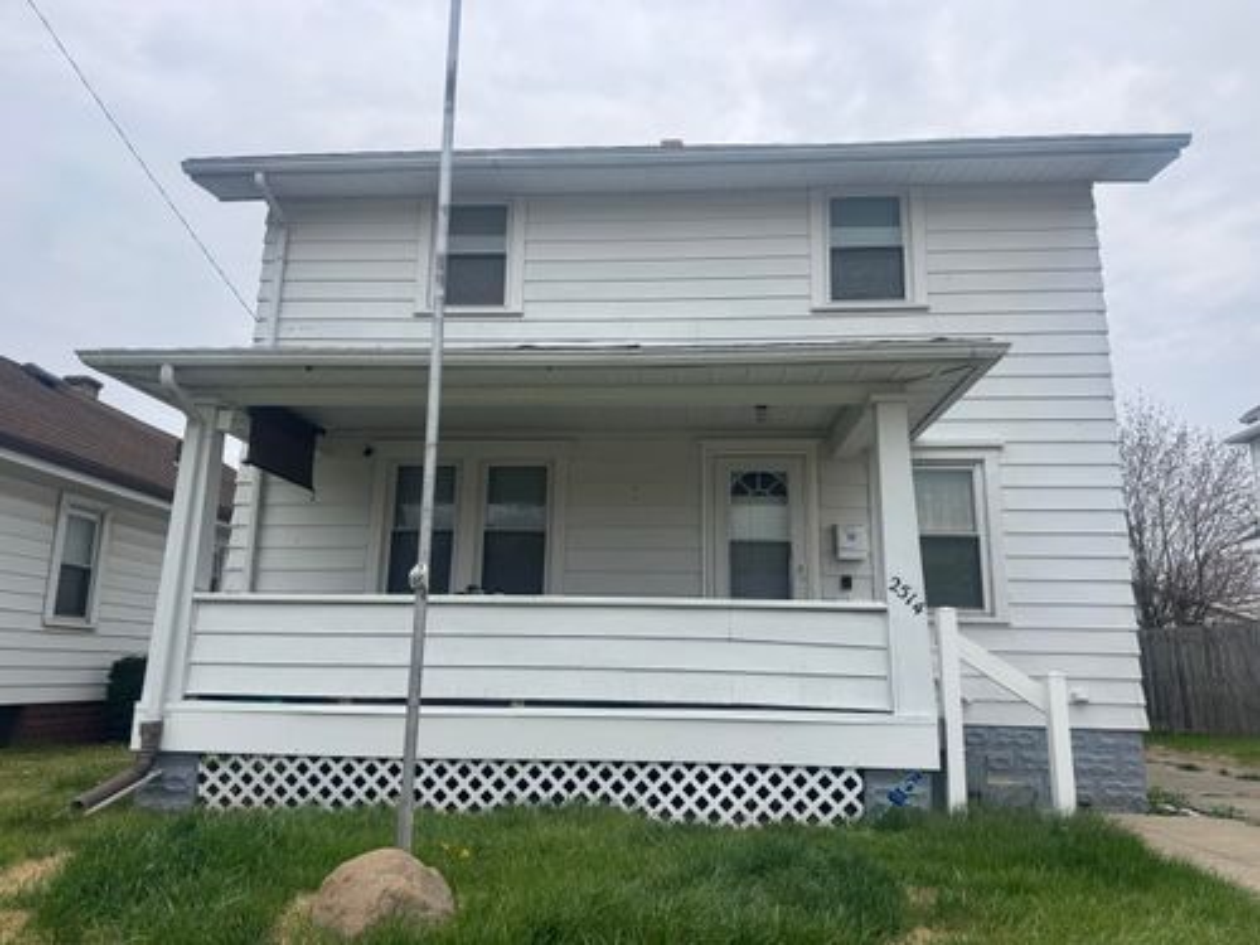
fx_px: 874
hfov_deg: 71.6
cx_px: 630
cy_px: 472
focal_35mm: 24
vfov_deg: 56.8
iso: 80
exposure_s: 1/938
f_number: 1.78
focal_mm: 6.76
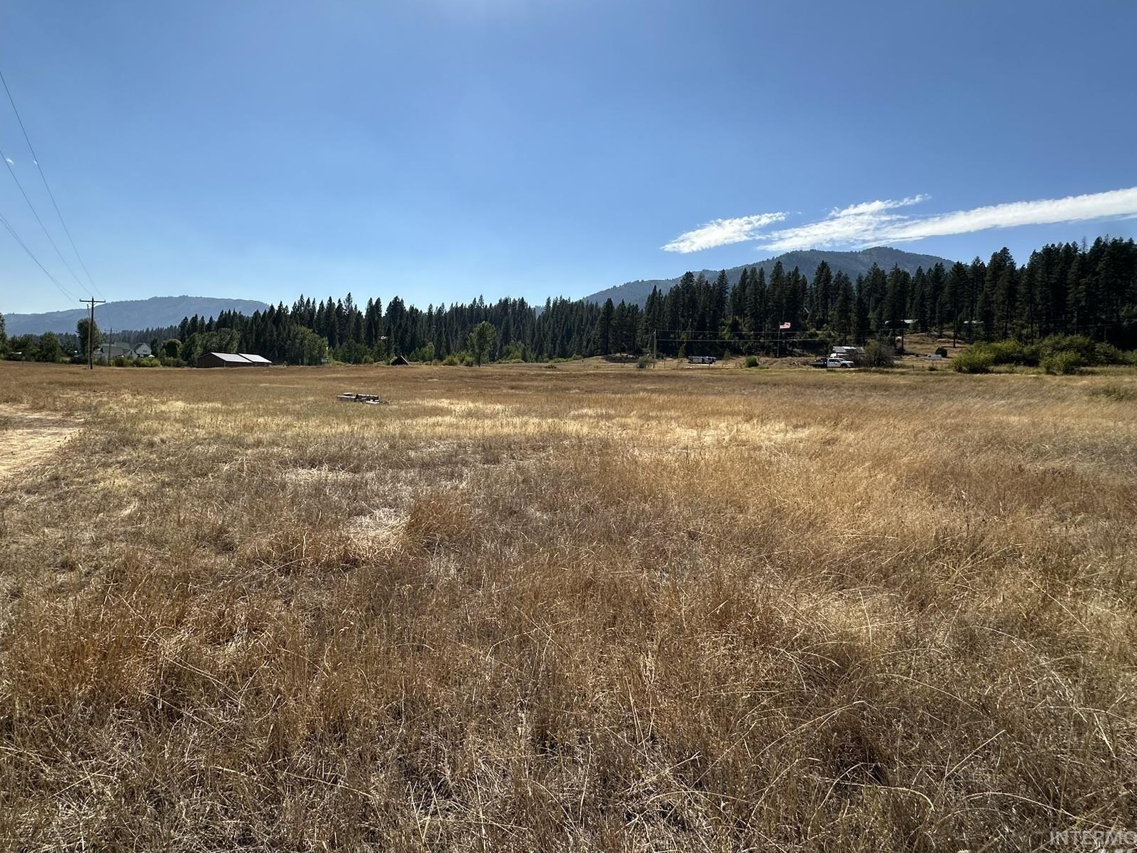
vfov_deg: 71.2
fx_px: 591
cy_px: 364
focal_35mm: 18
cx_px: 484
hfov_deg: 87.1
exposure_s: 1/3205
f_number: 2.2
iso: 50
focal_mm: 2.22
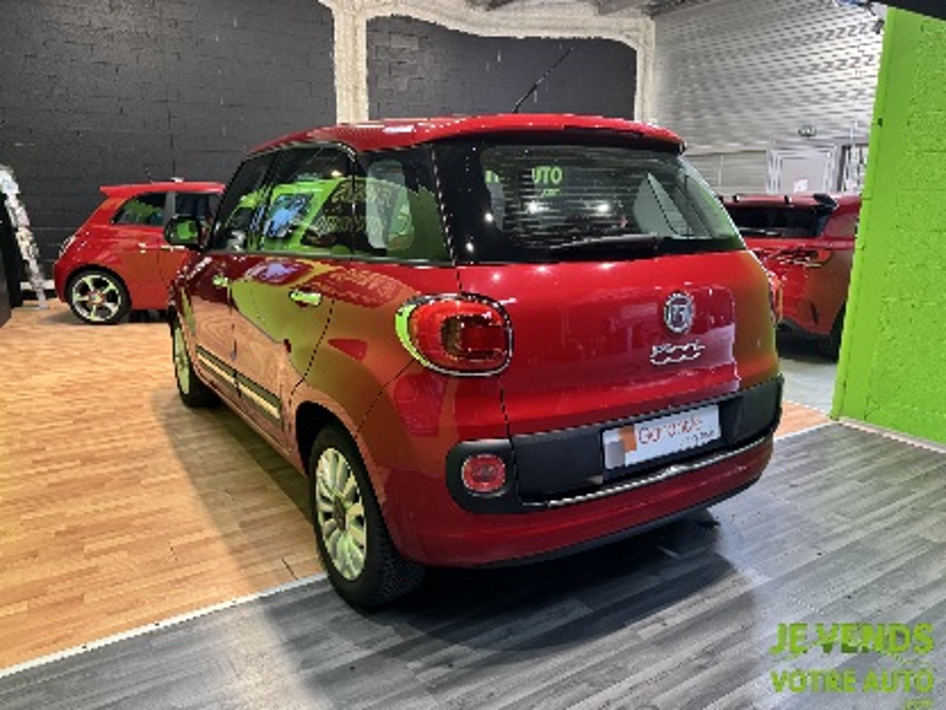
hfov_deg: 71.6
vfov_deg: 56.8
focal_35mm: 24
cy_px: 355
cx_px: 473
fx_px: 656
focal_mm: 6.76
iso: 500
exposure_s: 1/50
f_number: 1.78
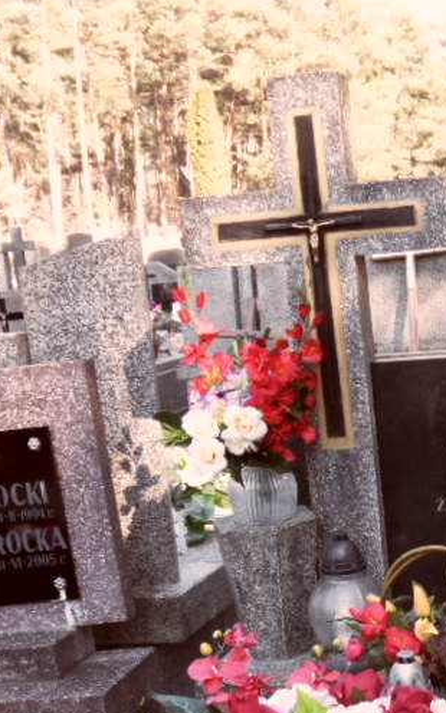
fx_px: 1361
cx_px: 476
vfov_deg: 29.0
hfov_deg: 18.0
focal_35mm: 70
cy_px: 516
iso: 80
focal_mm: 5.3
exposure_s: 1/90
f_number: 3.4
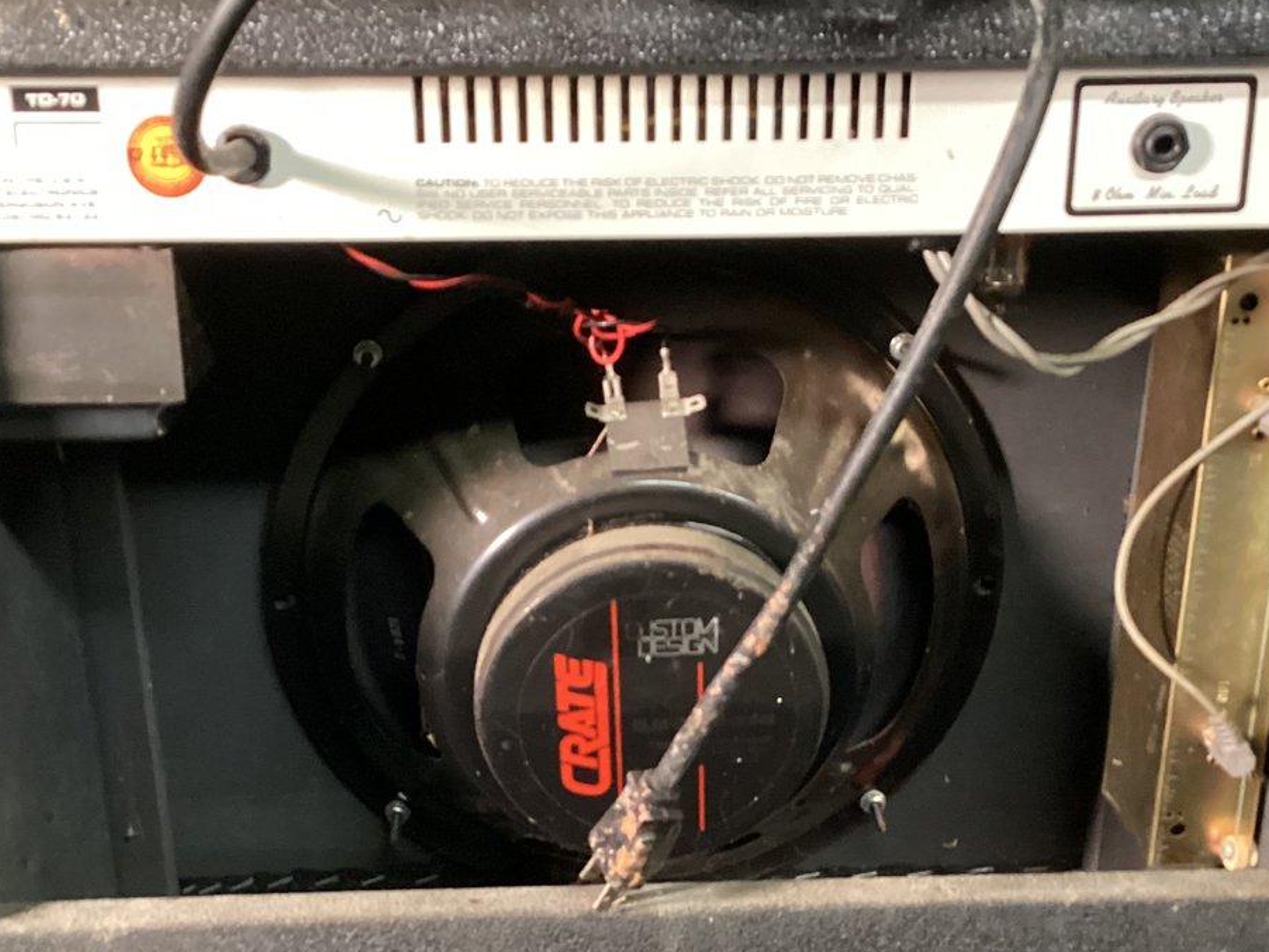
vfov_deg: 27.9
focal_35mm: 52
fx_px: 1907
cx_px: 632
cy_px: 632
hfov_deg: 36.8
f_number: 2.4
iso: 500
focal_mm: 3.3
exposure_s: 1/30
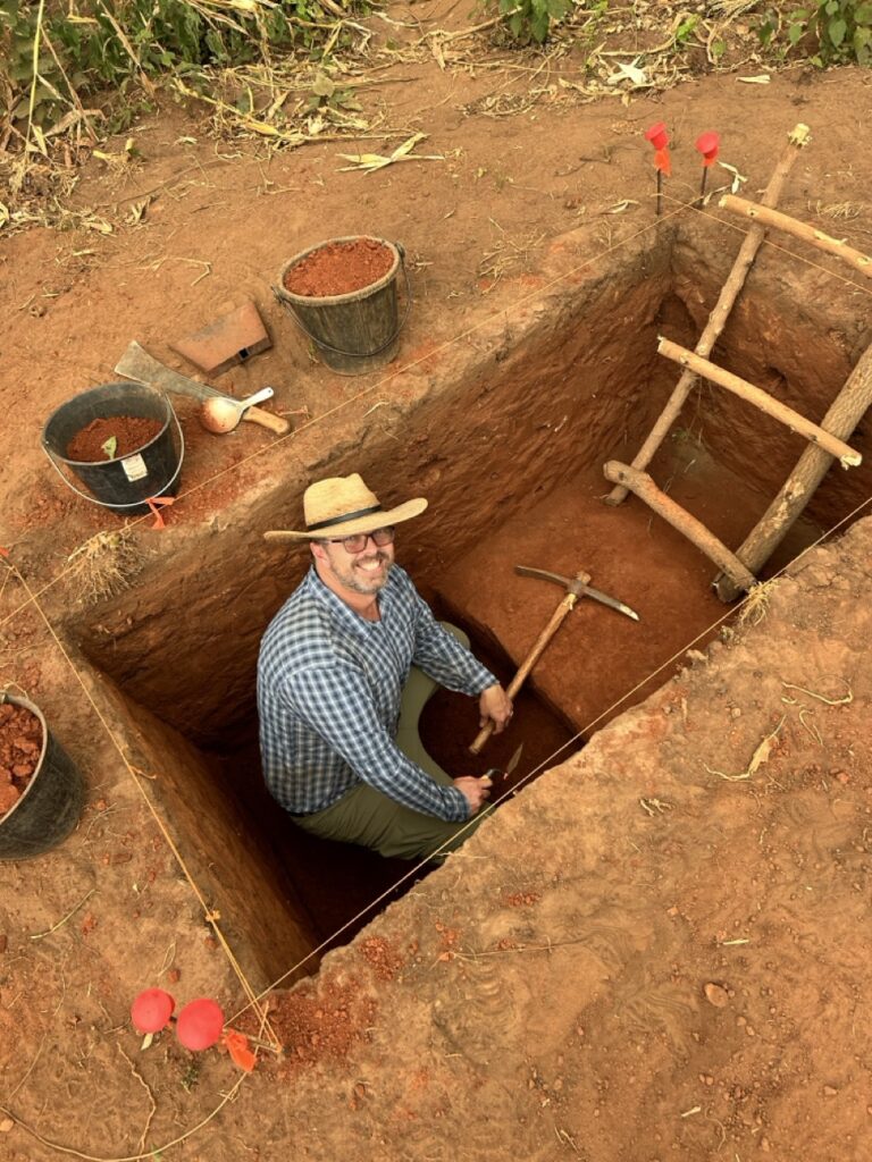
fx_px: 873
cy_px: 581
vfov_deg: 67.3
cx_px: 436
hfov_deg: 53.1
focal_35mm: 26
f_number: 1.5
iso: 50
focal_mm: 5.7
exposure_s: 1/326
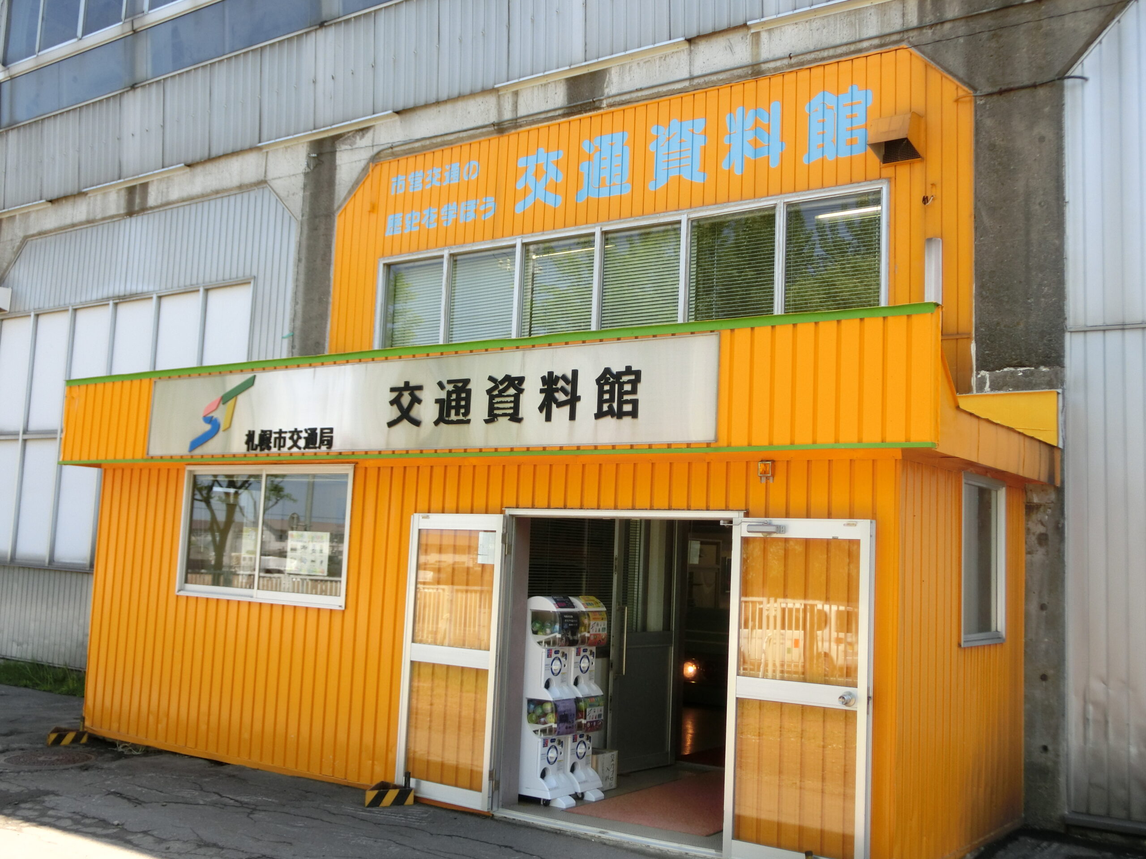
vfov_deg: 37.7
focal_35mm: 38
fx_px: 1258
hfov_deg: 49.0
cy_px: 430
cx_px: 573
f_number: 3.9
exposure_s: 1/200
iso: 80
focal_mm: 6.67
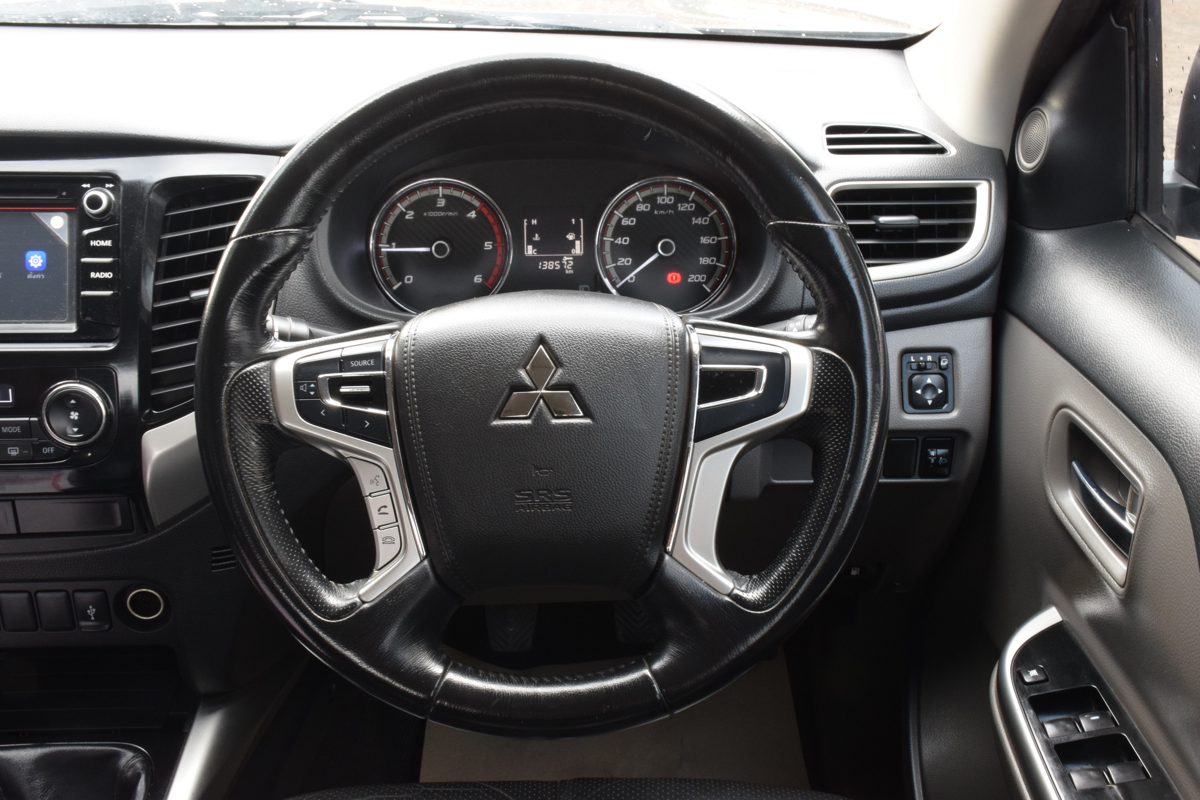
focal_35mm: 40
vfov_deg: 33.0
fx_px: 1350
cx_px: 600
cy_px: 400
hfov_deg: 47.9
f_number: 20
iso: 1000
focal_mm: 27
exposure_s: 1/5
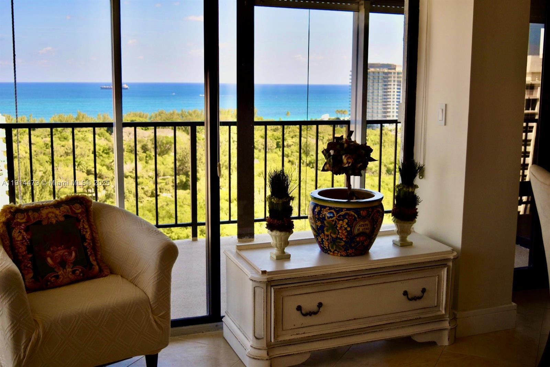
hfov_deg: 46.4
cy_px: 184
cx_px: 275
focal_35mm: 42
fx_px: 641
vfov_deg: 31.9
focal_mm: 28
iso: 100
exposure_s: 1/250
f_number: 4.2
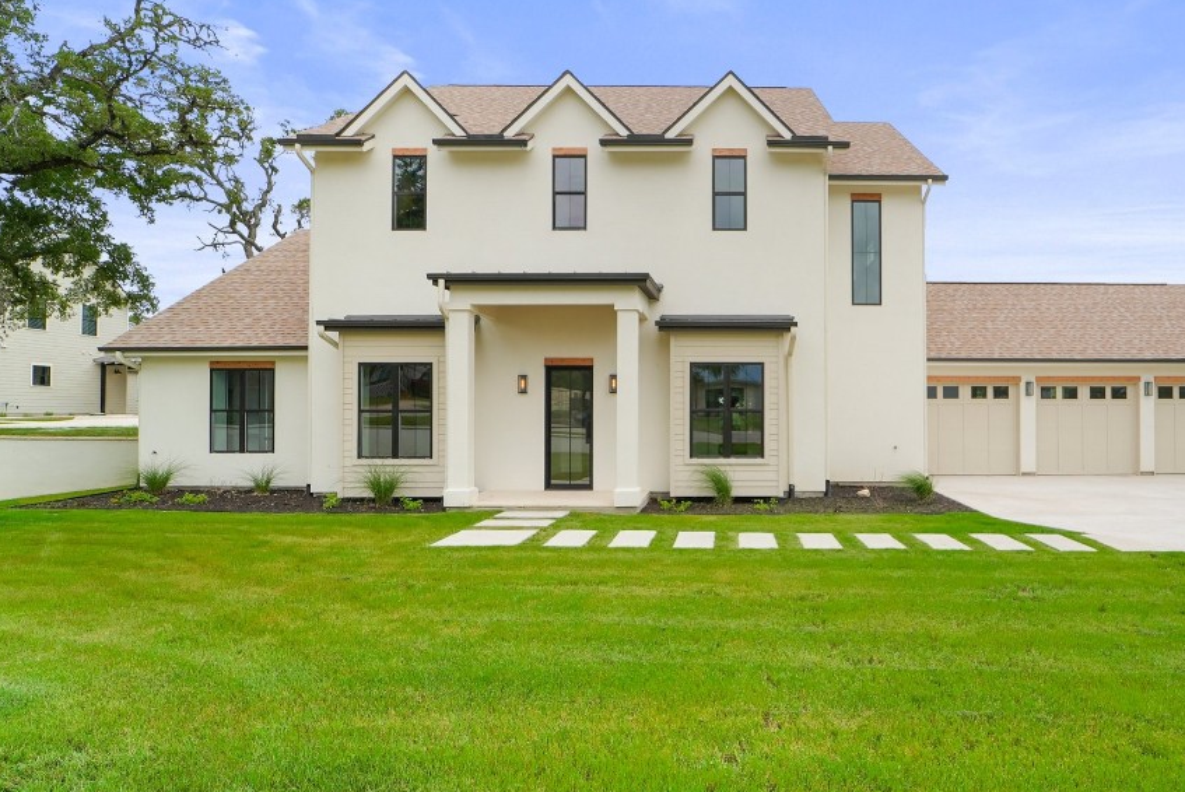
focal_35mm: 19
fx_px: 626
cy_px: 397
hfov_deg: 85.1
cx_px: 743
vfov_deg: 64.6
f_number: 11
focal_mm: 14
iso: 160
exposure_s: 1/200
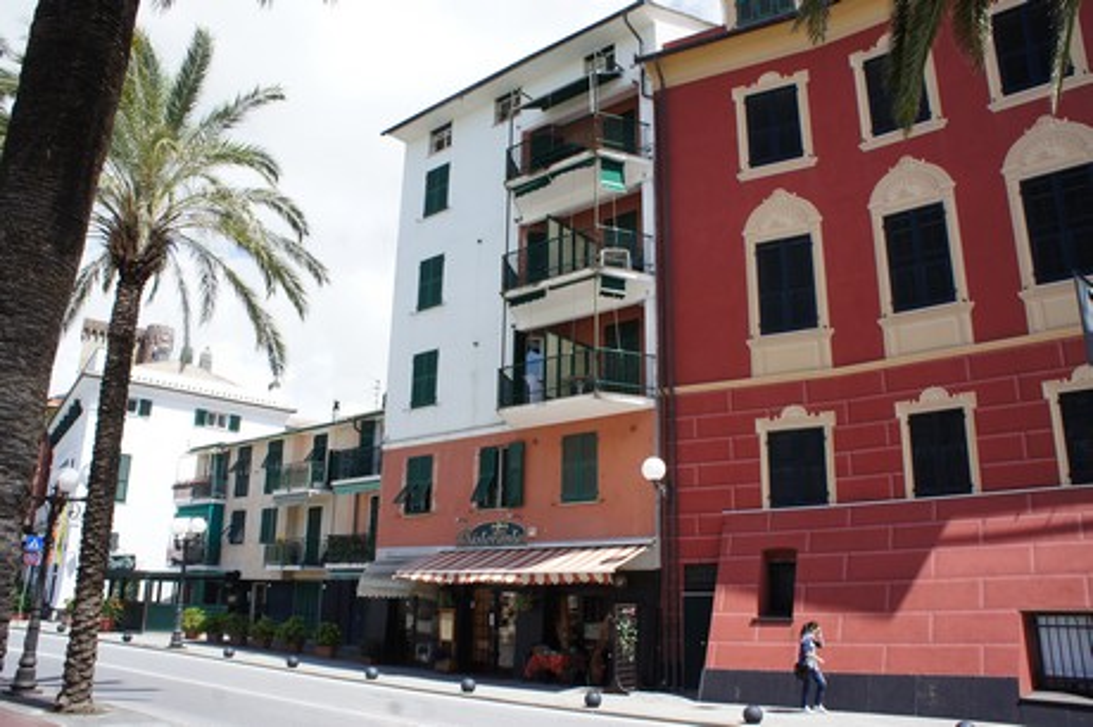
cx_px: 546
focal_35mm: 27
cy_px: 364
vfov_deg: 47.9
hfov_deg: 67.4
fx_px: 819
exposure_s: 1/250
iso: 400
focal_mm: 18
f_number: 11
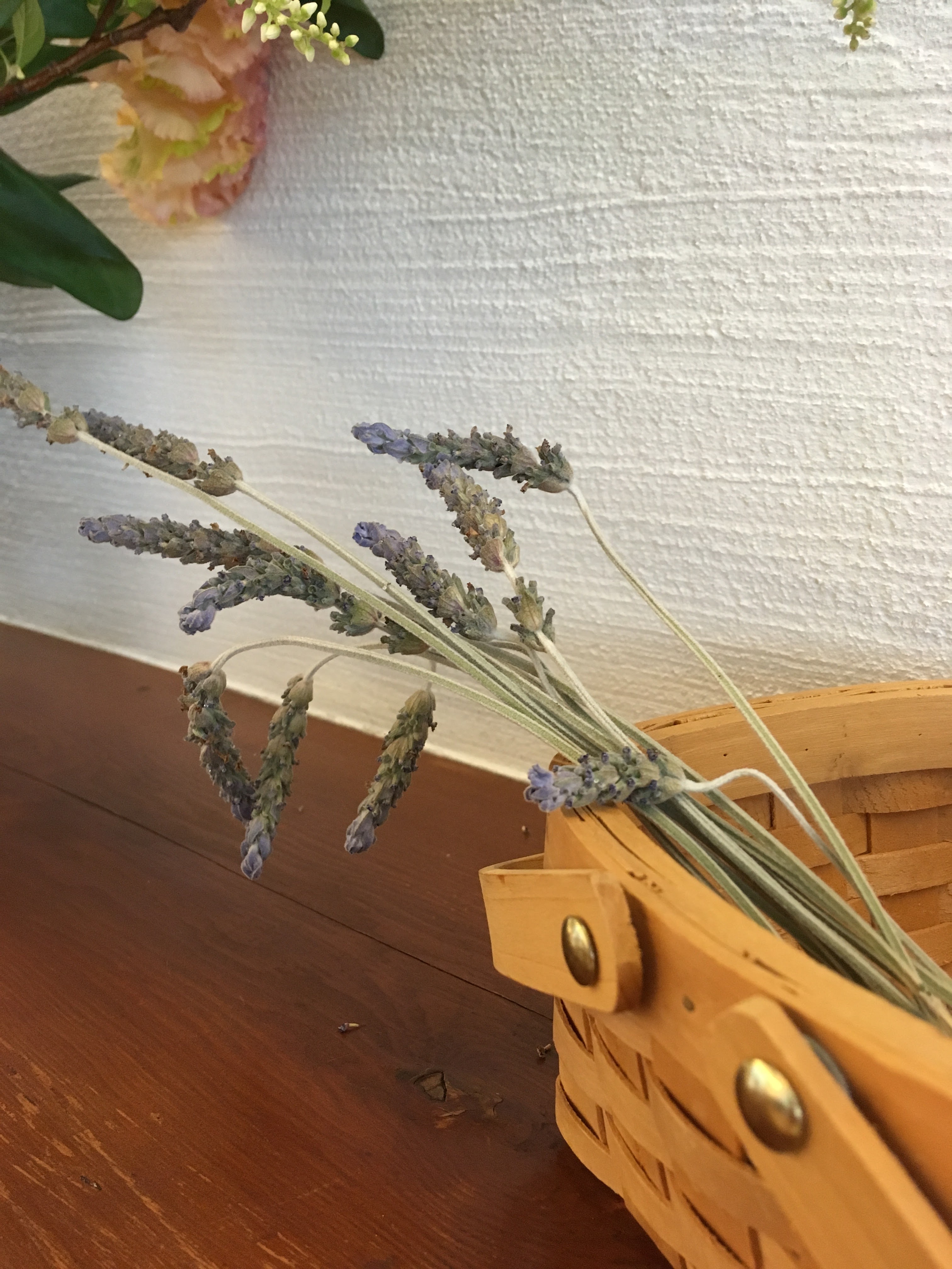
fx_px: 1063
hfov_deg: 48.2
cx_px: 476
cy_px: 634
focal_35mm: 29
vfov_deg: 61.7
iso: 160
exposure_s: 1/33
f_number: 2.2
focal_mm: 4.15
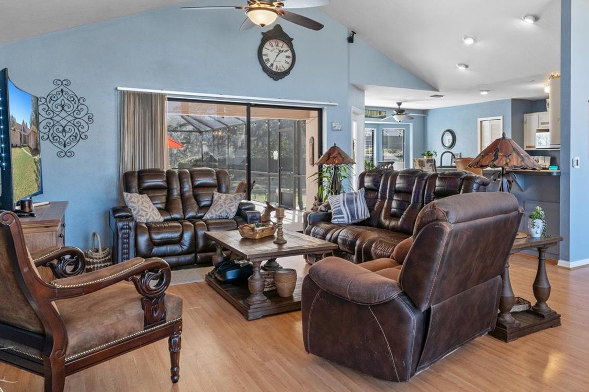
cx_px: 358
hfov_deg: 65.3
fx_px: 453
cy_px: 162
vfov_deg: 46.6
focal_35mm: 28
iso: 320
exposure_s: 1/1.25
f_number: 8
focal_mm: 13
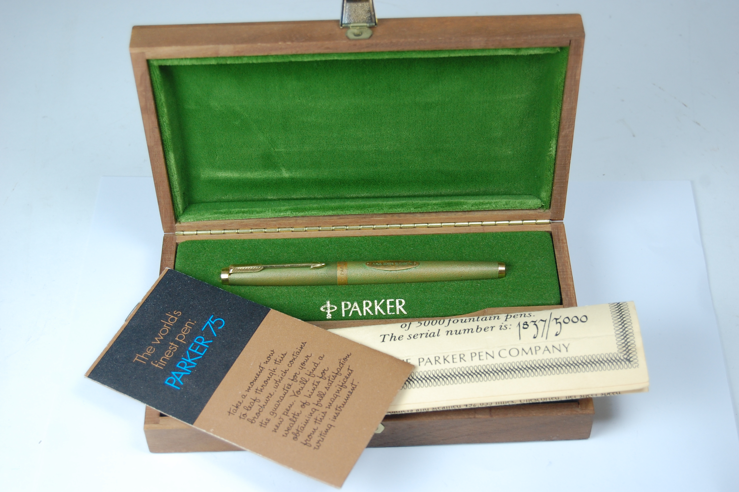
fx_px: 1292
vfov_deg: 21.5
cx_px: 370
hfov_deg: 31.9
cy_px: 246
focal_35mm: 63
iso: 400
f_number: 5.6
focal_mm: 42
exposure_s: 1/125
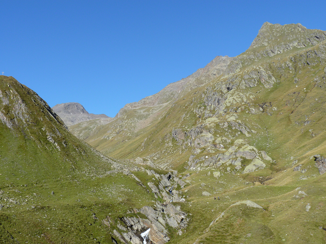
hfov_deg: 42.9
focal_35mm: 44
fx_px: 414
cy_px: 122
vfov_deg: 32.9
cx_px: 163
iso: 80
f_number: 5.6
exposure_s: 1/250
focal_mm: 7.8
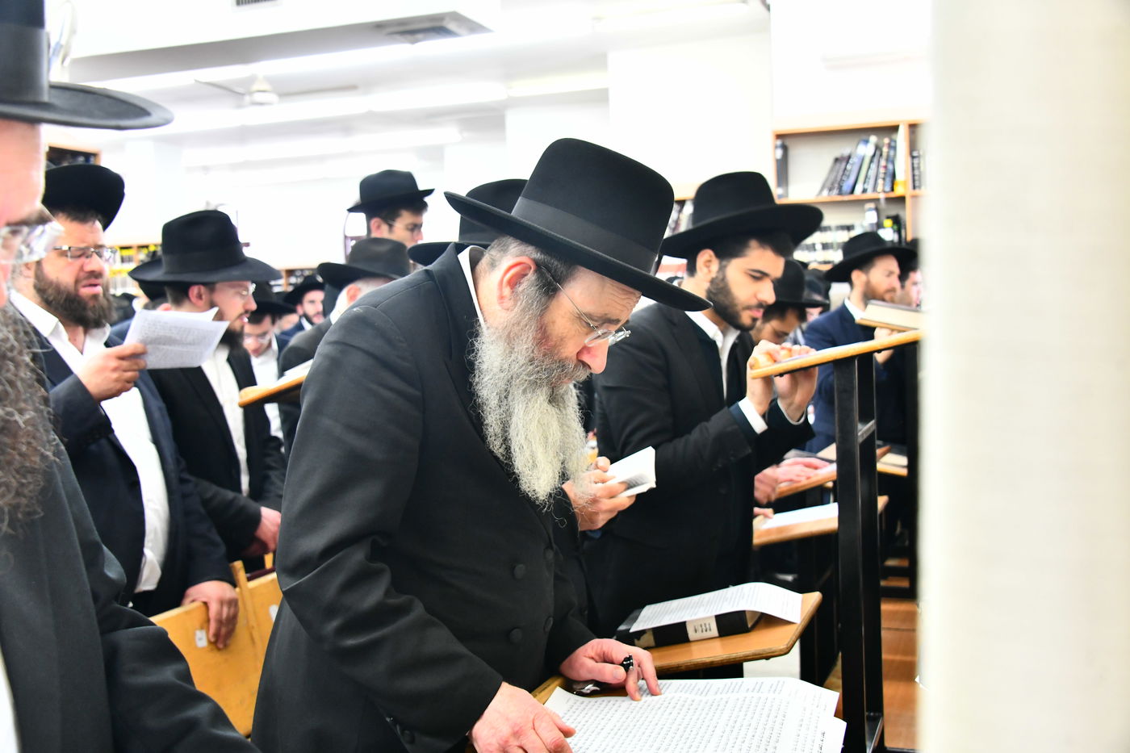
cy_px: 376
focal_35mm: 40
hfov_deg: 48.5
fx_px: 1255
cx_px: 565
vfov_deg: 33.4
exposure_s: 1/100
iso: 2500
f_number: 5.6
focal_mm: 40
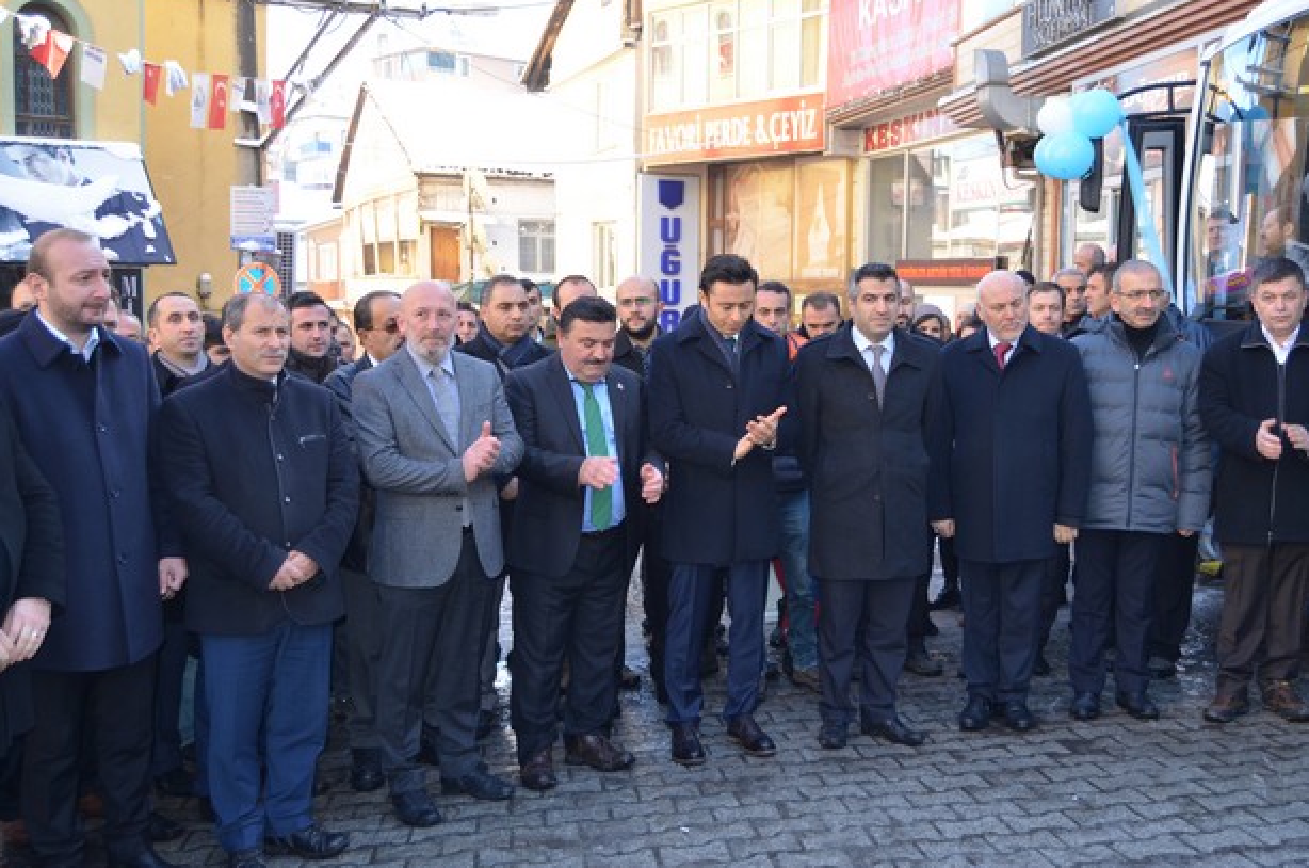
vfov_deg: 36.7
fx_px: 1307
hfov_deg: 53.2
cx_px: 697
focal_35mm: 36
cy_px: 418
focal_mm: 22
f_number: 3.5
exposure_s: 1/160
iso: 200
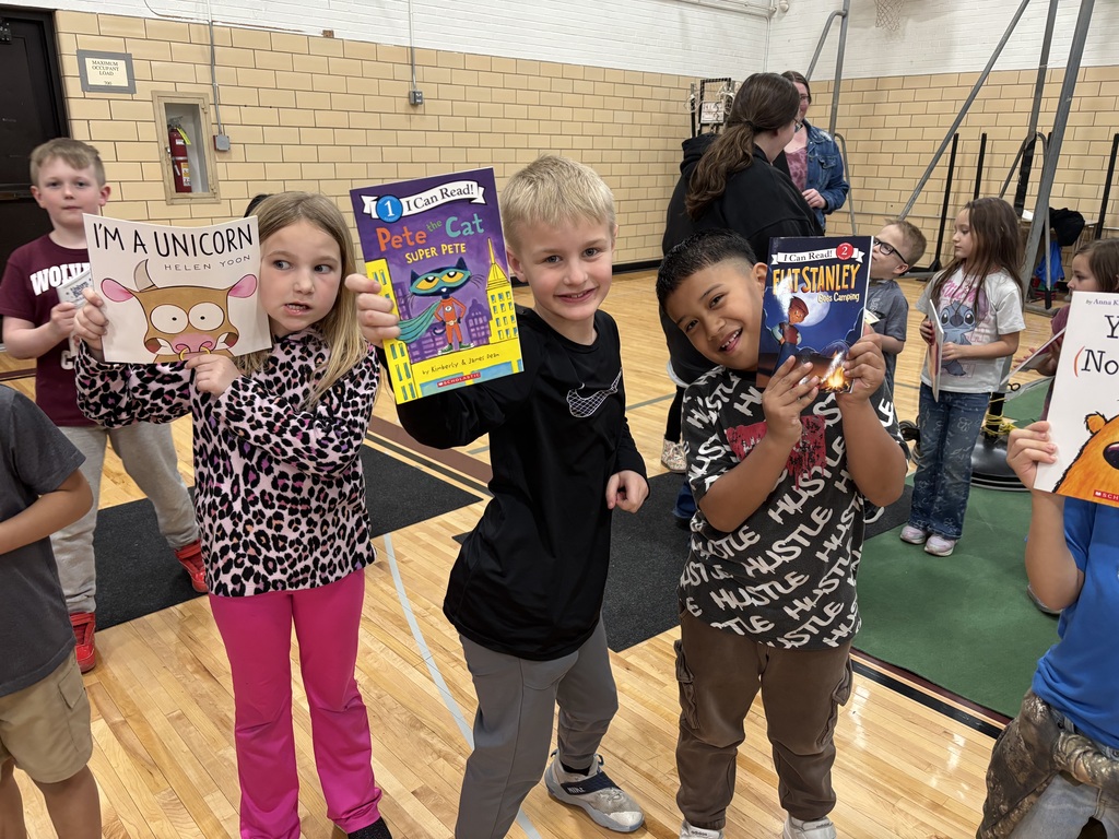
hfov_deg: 67.3
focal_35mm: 26
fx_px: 840
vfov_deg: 53.1
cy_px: 420
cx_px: 560
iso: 200
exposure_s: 1/60
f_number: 1.6
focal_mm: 5.96
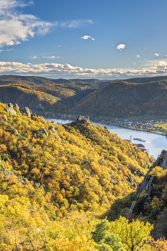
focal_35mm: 44
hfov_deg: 30.5
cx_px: 84
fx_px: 306
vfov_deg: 44.5
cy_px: 126
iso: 100
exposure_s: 1/100
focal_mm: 44
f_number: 9
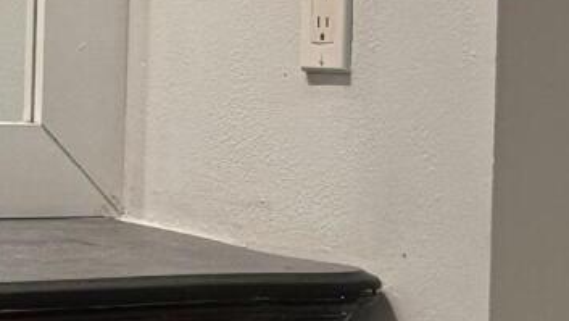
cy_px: 79
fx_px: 2234
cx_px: 240
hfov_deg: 14.5
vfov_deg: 8.2
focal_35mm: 148
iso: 200
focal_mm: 6.76
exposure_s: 1/120
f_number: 1.78
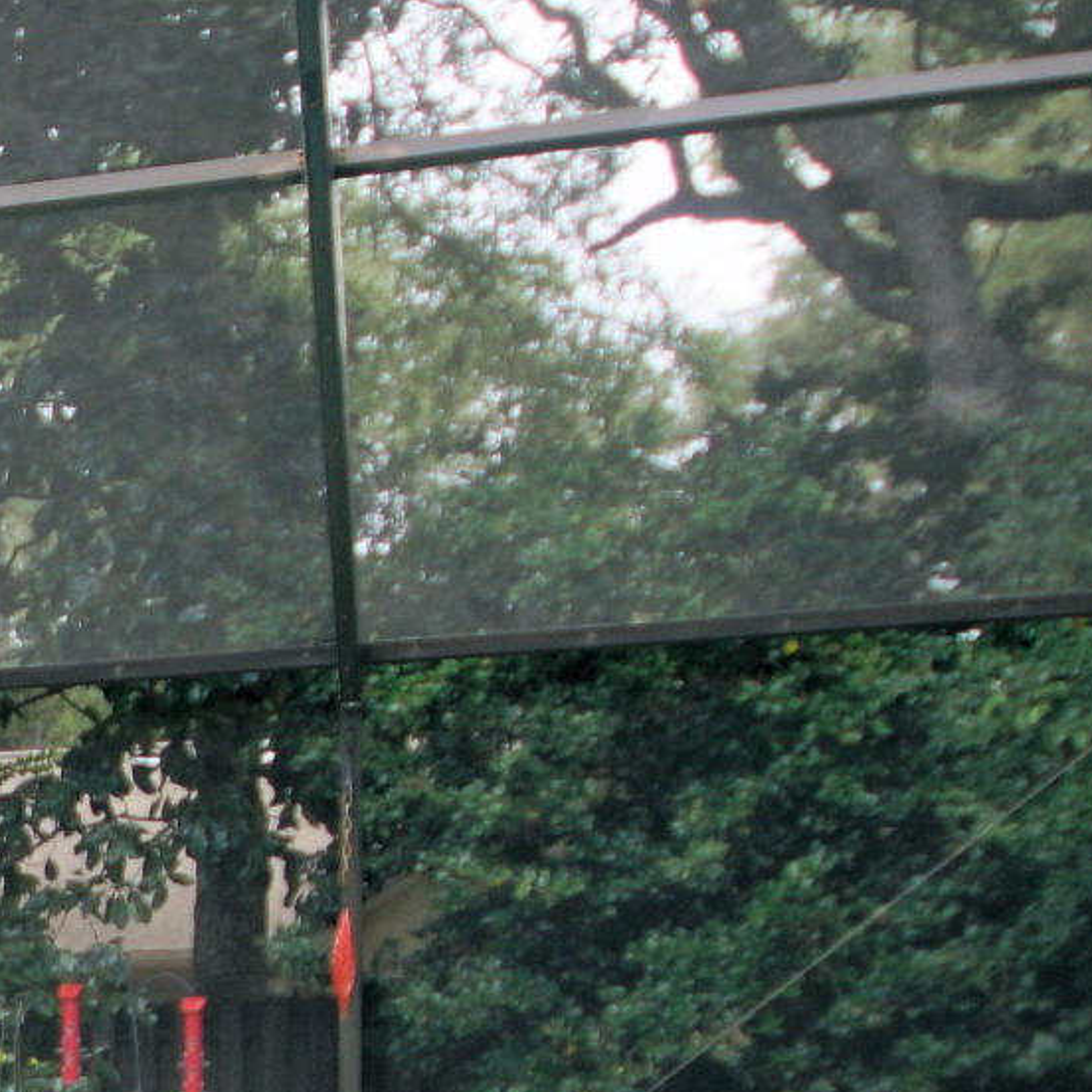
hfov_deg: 14.9
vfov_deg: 17.1
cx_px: -1041
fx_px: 3462
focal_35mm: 97
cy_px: 1328
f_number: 5
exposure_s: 1/60
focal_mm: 14
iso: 100
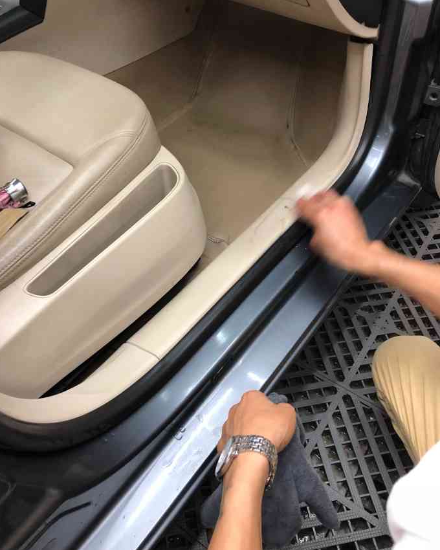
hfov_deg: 48.5
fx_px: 488
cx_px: 222
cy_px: 249
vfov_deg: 58.7
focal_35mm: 30
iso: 80
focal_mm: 4
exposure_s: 1/17
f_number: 1.8
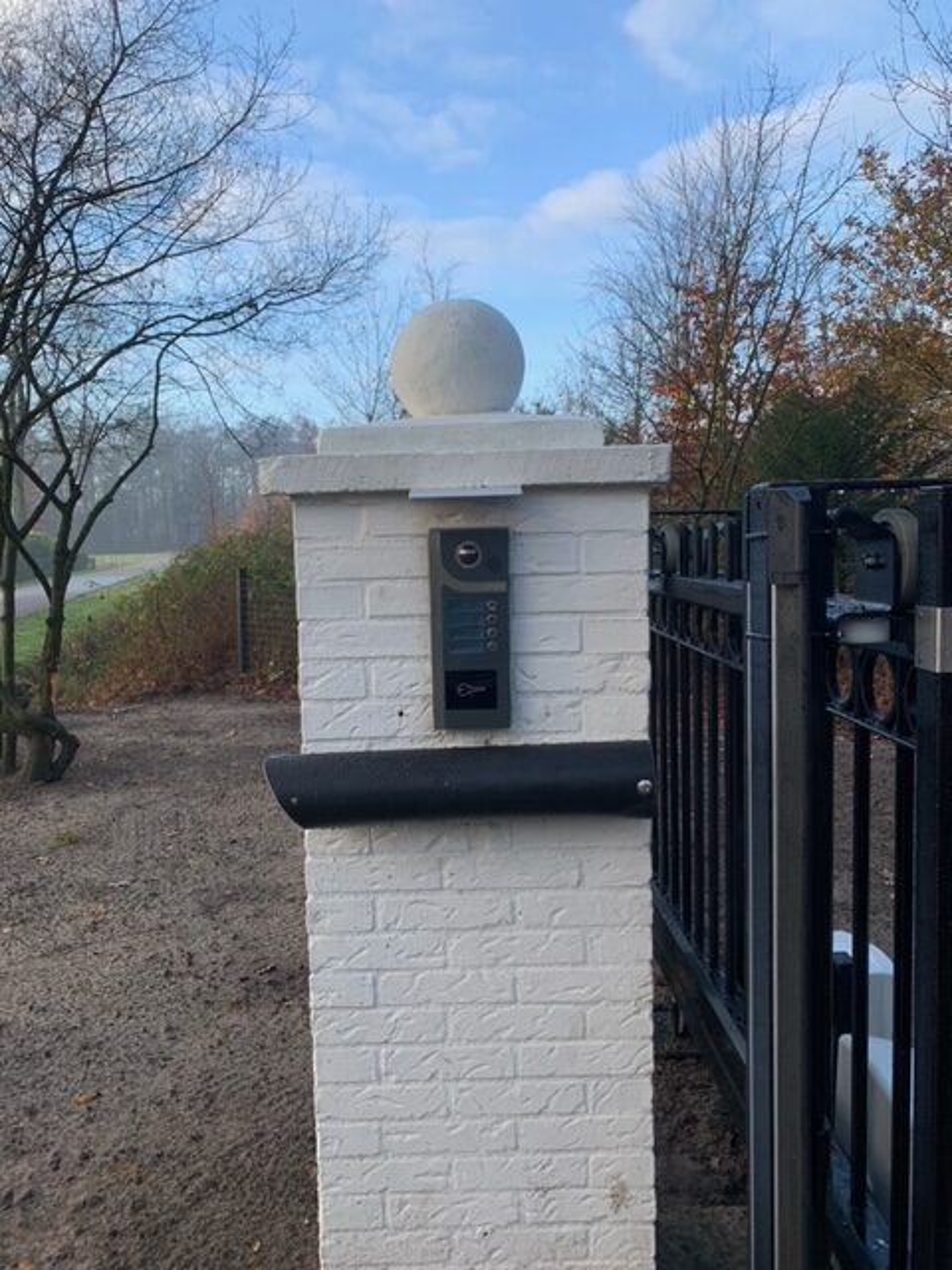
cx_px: 476
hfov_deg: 53.1
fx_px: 953
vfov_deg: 67.3
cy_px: 635
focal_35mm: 26
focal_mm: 4.25
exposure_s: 1/410
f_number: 1.8
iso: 25
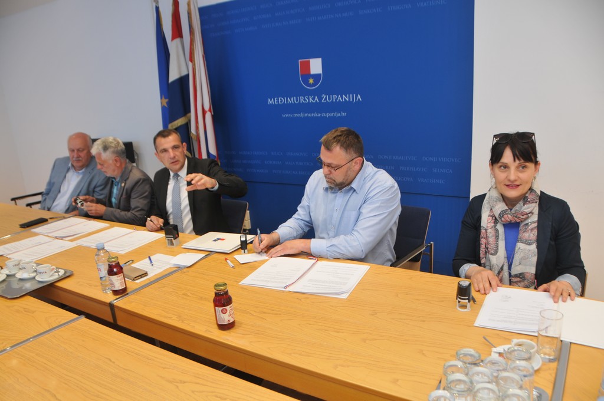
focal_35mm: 27
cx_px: 302
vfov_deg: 47.8
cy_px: 200
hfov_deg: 67.4
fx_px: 452
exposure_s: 1/30
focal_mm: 18
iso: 200
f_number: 5.6
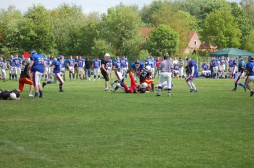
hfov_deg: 19.5
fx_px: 739
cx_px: 127
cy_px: 84
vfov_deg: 13.0
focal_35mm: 105
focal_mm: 70
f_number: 4
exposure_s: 1/1000
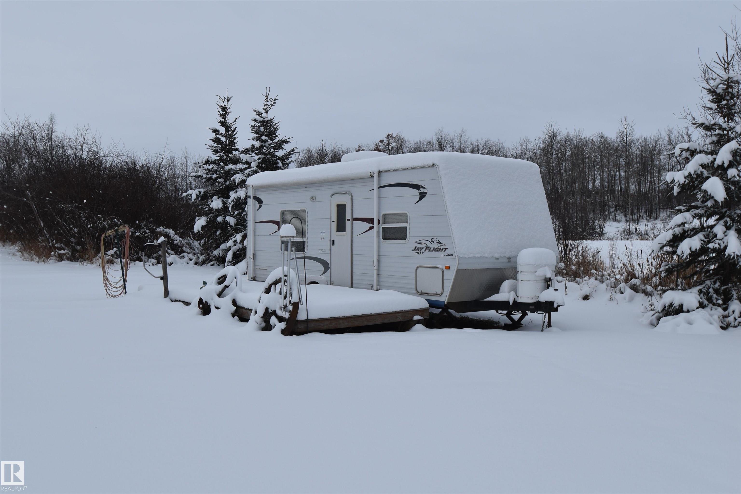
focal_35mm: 36
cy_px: 247
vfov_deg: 36.9
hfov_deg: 53.1
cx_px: 370
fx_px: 741
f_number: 8
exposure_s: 1/250
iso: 200
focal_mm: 24
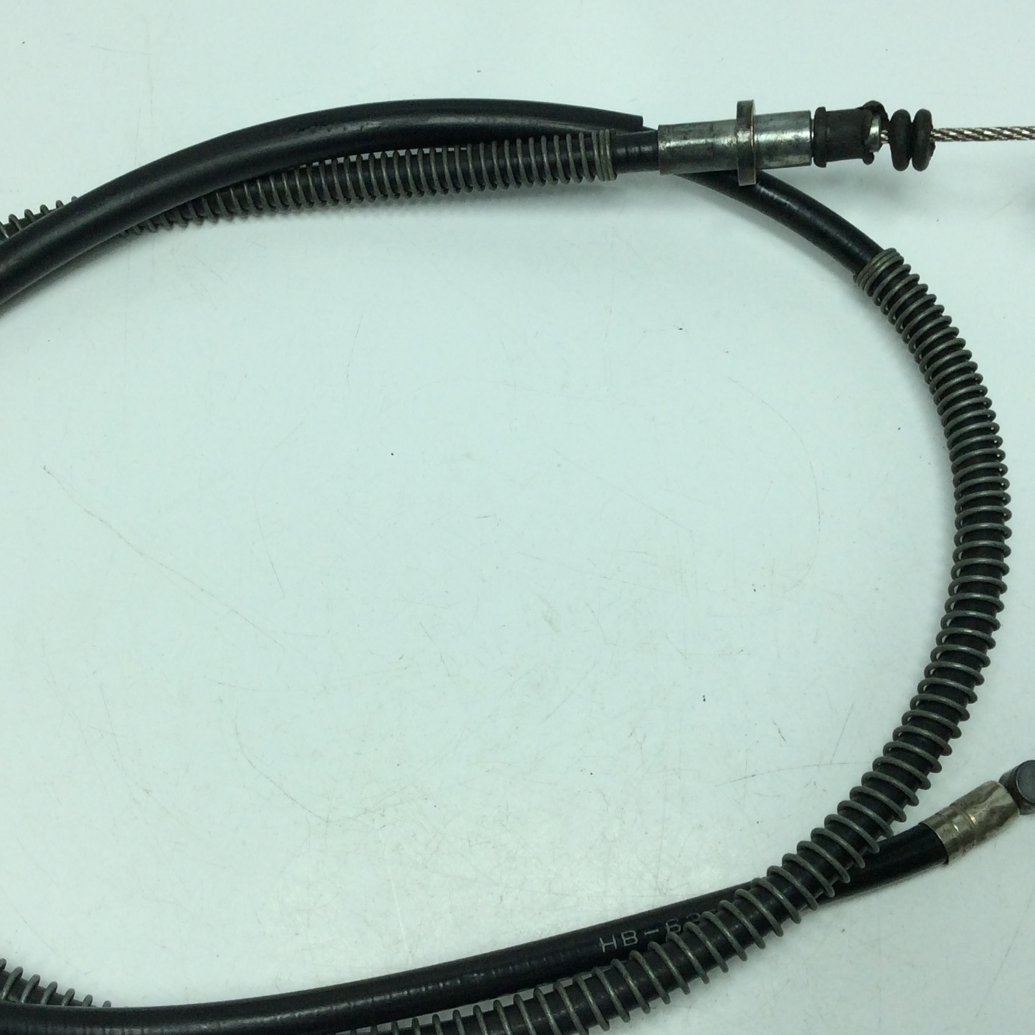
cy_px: 499
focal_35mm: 46
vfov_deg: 36.8
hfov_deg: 36.8
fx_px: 1556
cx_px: 469
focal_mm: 3.3
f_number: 2.4
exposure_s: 1/572
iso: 32
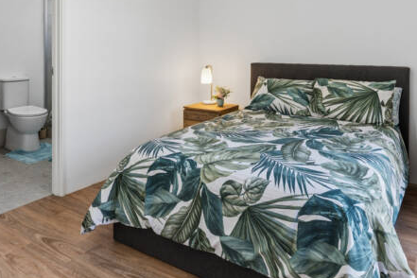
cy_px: 51
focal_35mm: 30
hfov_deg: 61.9
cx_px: 212
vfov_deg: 41.5
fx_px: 347
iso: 200
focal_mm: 16
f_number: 8
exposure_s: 1/13
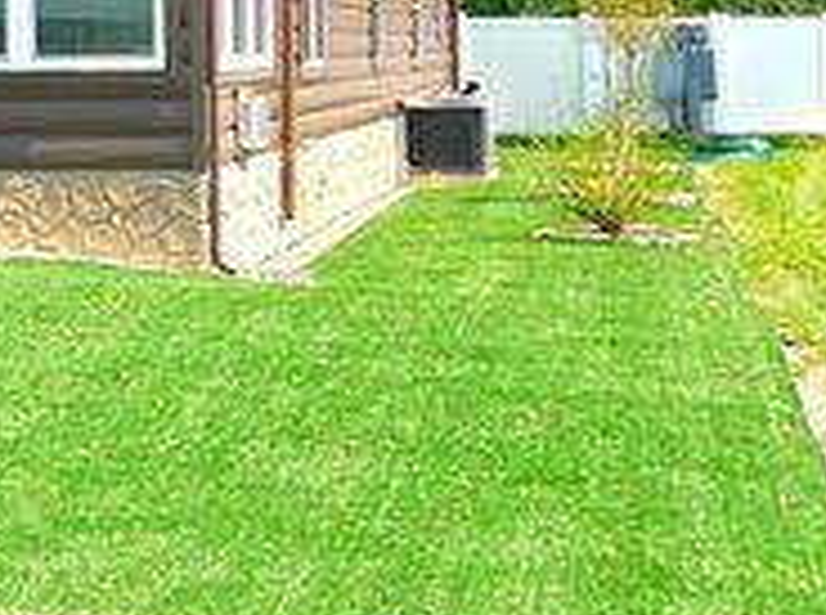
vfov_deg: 14.8
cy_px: 4
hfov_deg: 18.6
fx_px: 2332
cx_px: -269
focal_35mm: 98
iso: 125
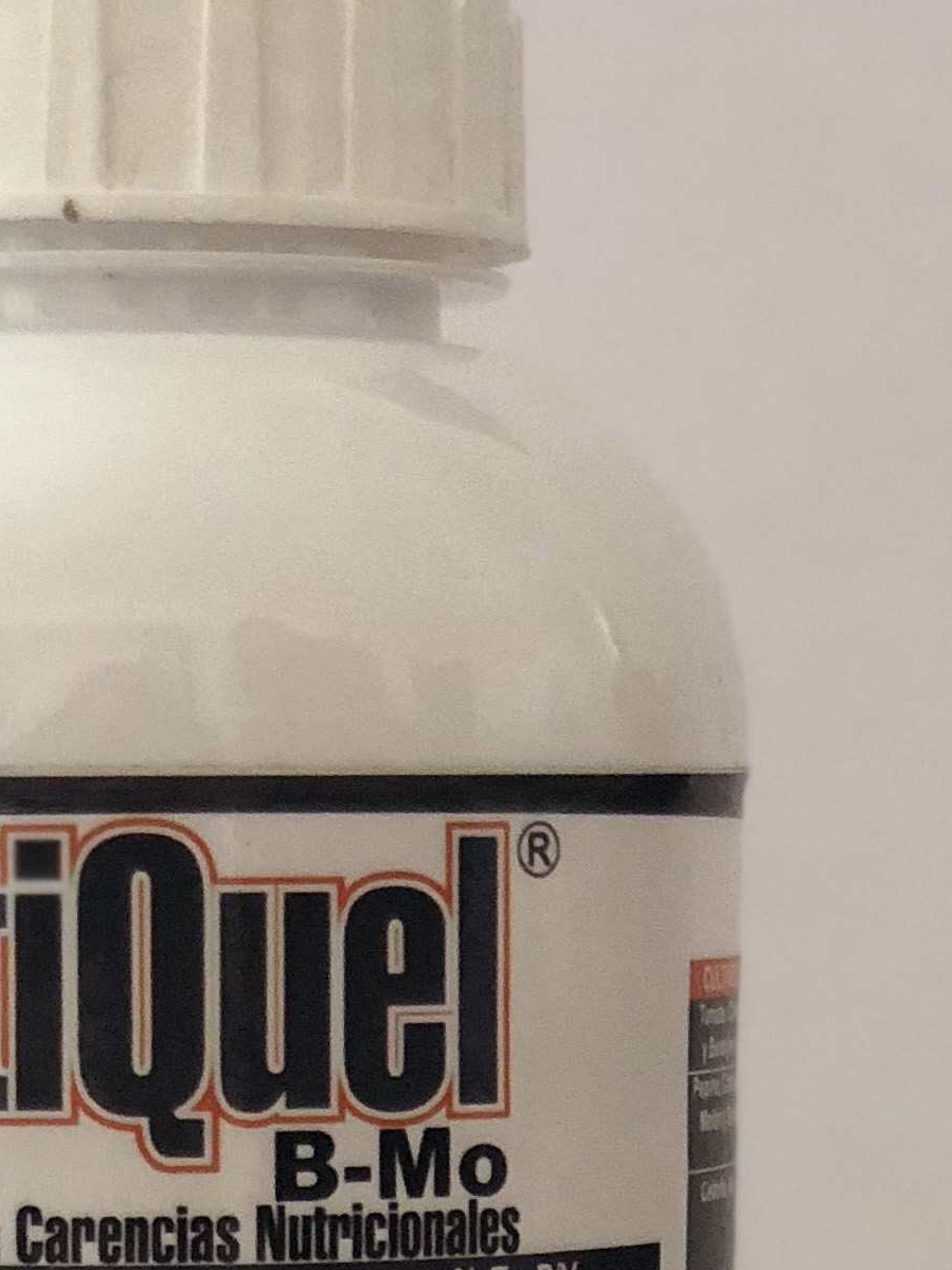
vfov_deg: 11.1
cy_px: 1574
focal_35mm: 175
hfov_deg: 8.5
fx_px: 6415
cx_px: 90
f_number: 2.4
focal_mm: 6
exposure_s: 1/60
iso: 100
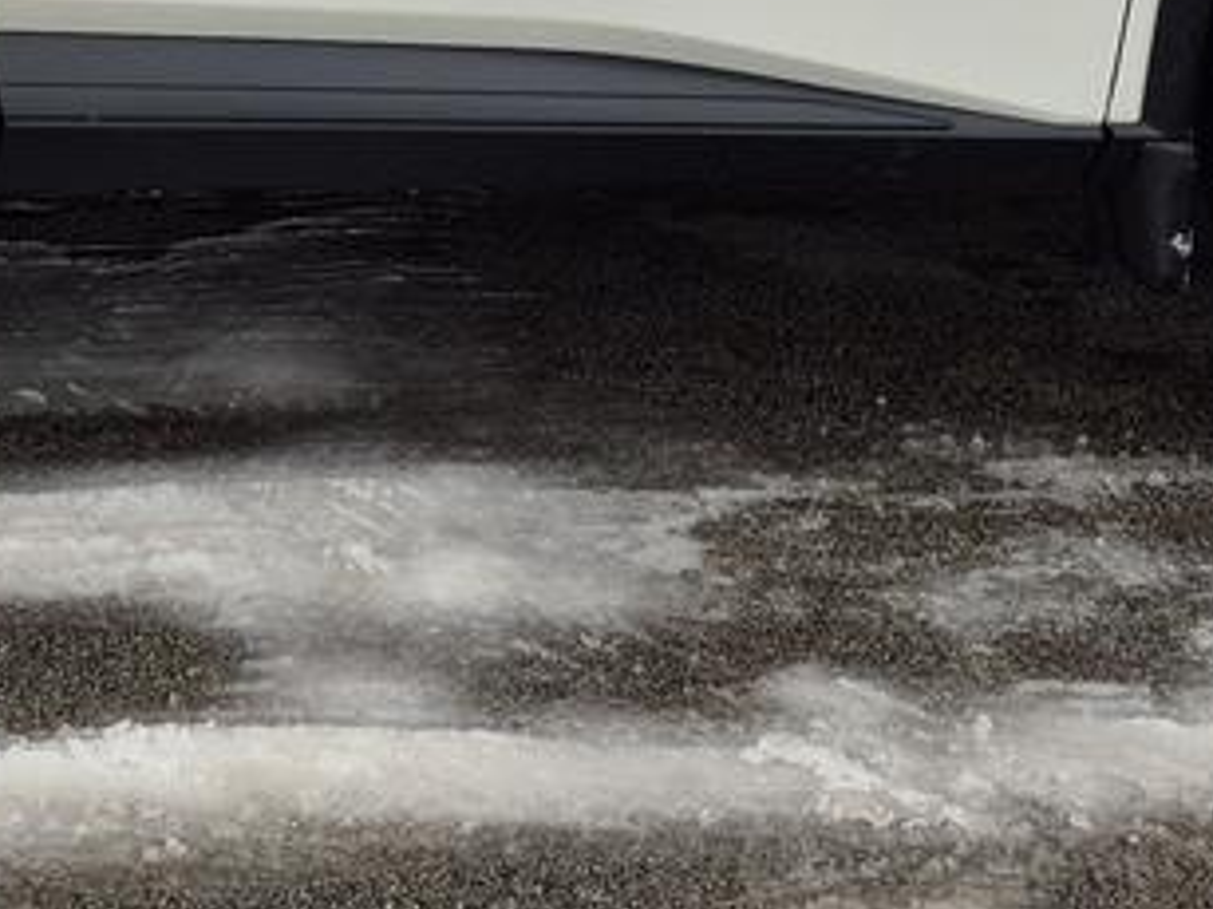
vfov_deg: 14.5
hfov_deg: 20.0
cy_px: -379
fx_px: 3363
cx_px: 71
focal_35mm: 96
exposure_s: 1/608
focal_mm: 5.4
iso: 25
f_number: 1.8
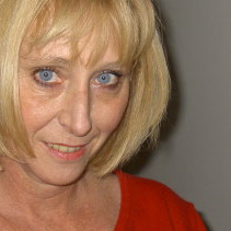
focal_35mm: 113
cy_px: 79
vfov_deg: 15.4
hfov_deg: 15.4
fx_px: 853
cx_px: 91
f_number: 3.8
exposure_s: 1/100
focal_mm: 9.9
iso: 200
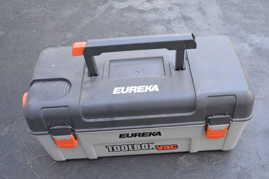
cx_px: 141
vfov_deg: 33.3
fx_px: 299
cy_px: 104
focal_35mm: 40
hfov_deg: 48.4
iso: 400
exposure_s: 1/100
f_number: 5
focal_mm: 22
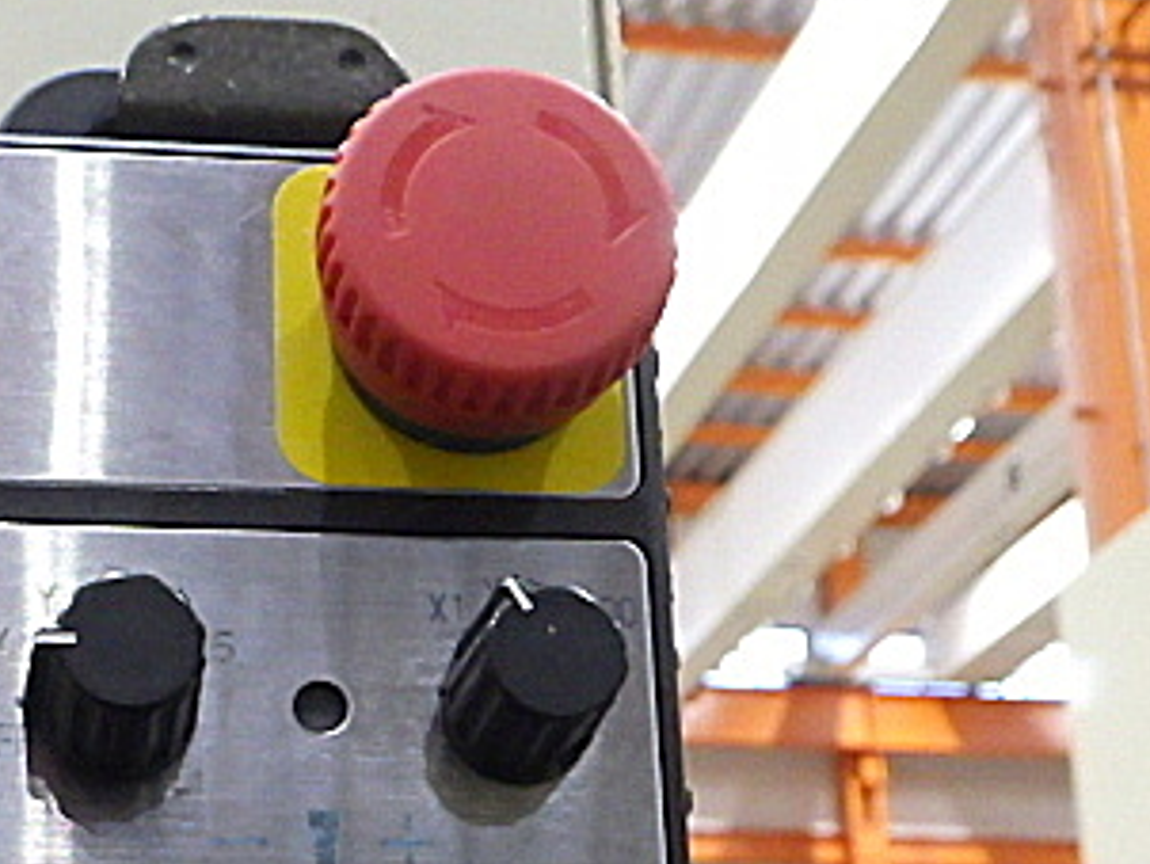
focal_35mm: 72
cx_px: 327
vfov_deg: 19.8
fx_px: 2394
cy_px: 883
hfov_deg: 26.8
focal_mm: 6.1
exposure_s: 1/45
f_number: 3.8
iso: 1600
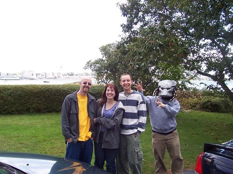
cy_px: 87
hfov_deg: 50.1
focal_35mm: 37
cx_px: 116
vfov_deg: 38.7
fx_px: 249
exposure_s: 1/350
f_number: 2.8
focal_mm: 5.6
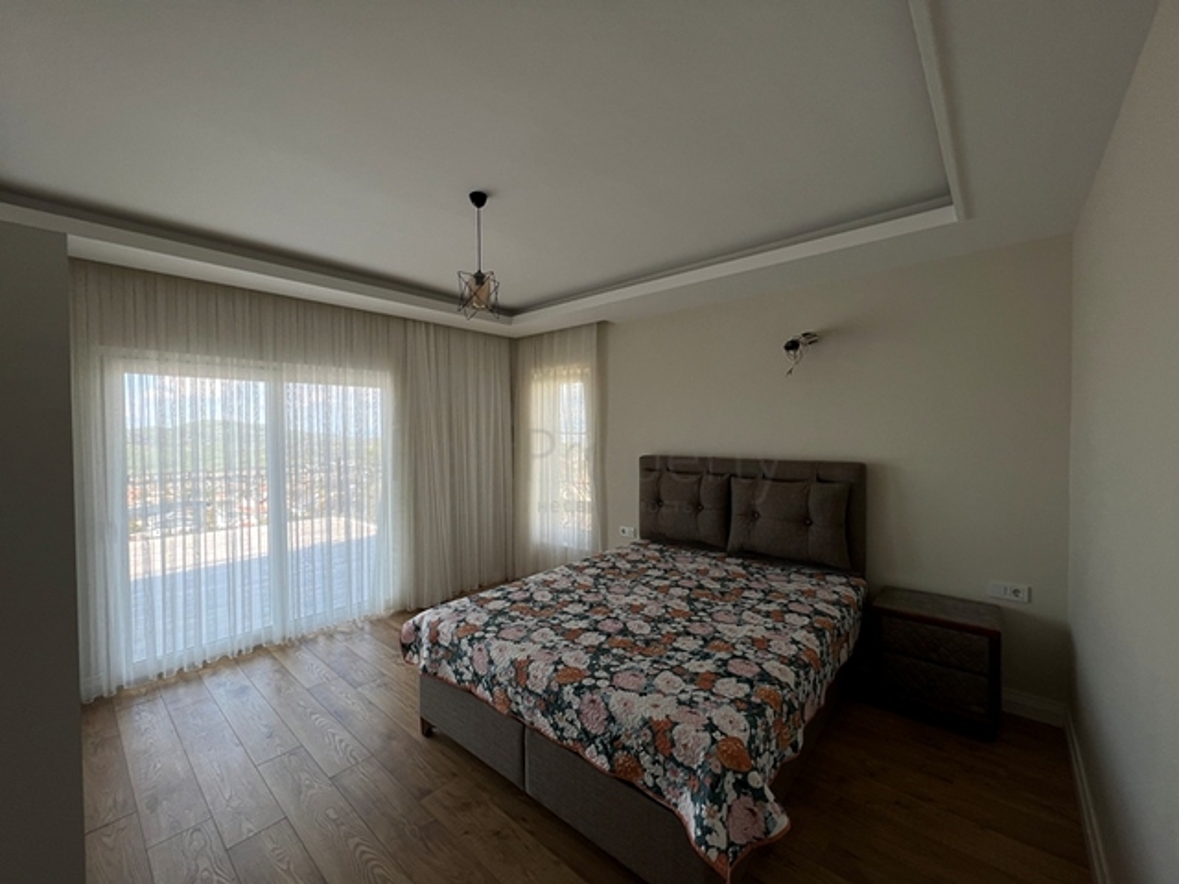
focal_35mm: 13
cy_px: 442
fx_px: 443
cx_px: 590
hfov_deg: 106.2
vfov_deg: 89.9
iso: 32
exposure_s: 1/116
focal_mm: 1.57
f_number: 1.8
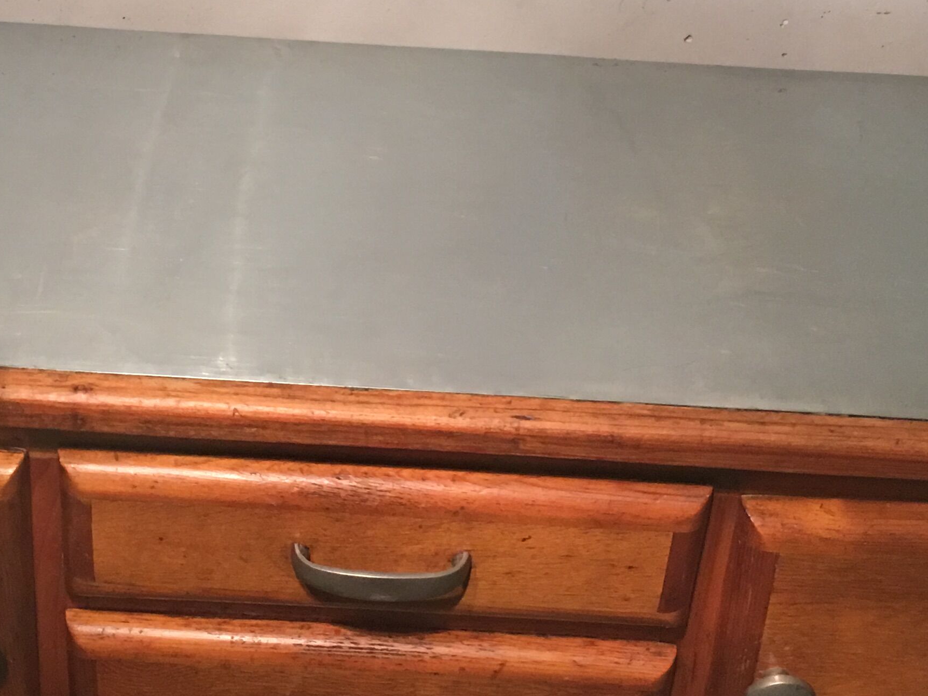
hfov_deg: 28.5
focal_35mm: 68
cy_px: 235
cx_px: 366
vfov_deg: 21.5
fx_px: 1823
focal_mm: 4.15
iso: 100
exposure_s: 1/17
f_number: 2.2
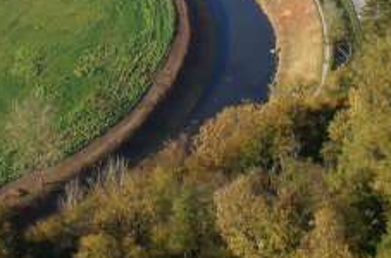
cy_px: -267
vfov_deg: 10.3
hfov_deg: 16.8
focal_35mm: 122
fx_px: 1321
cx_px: 129
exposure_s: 1/100
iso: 200
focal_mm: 18
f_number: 13
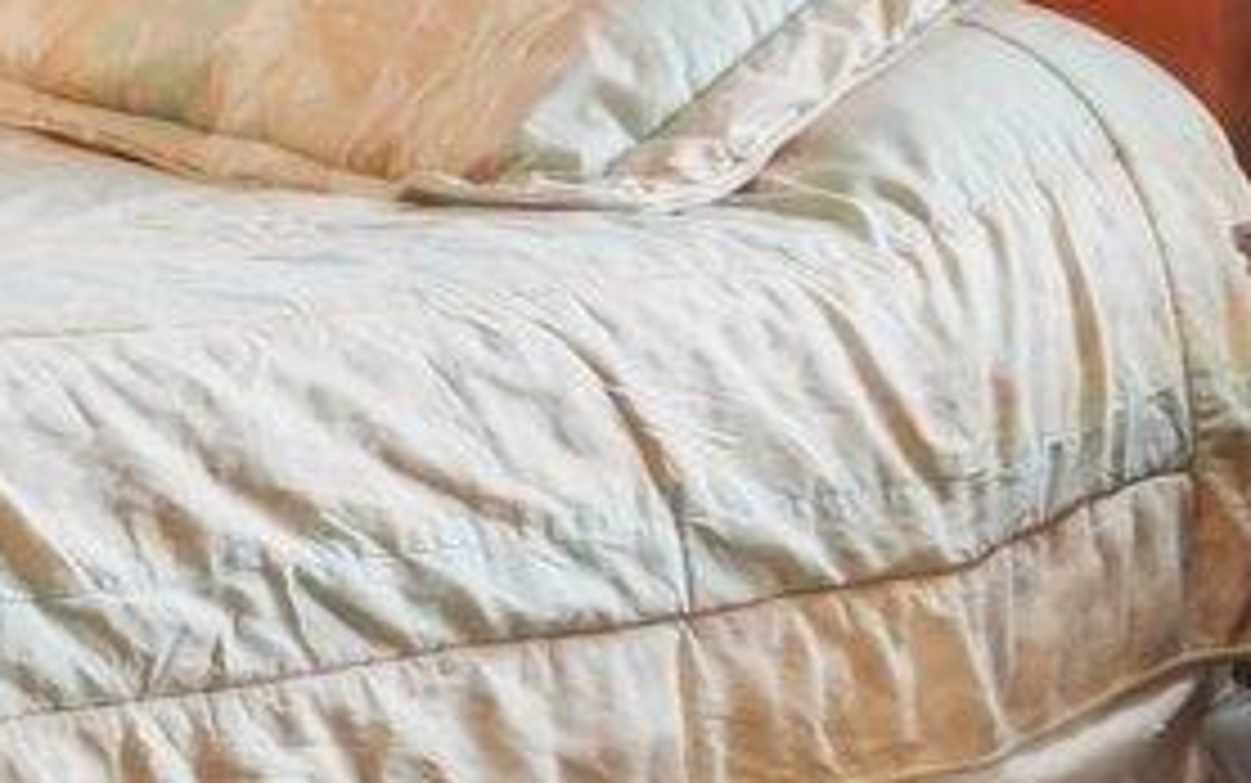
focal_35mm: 120
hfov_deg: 15.2
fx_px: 4093
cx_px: -945
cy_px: -209
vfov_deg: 10.7
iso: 400
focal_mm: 16
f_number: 8
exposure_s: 1/20
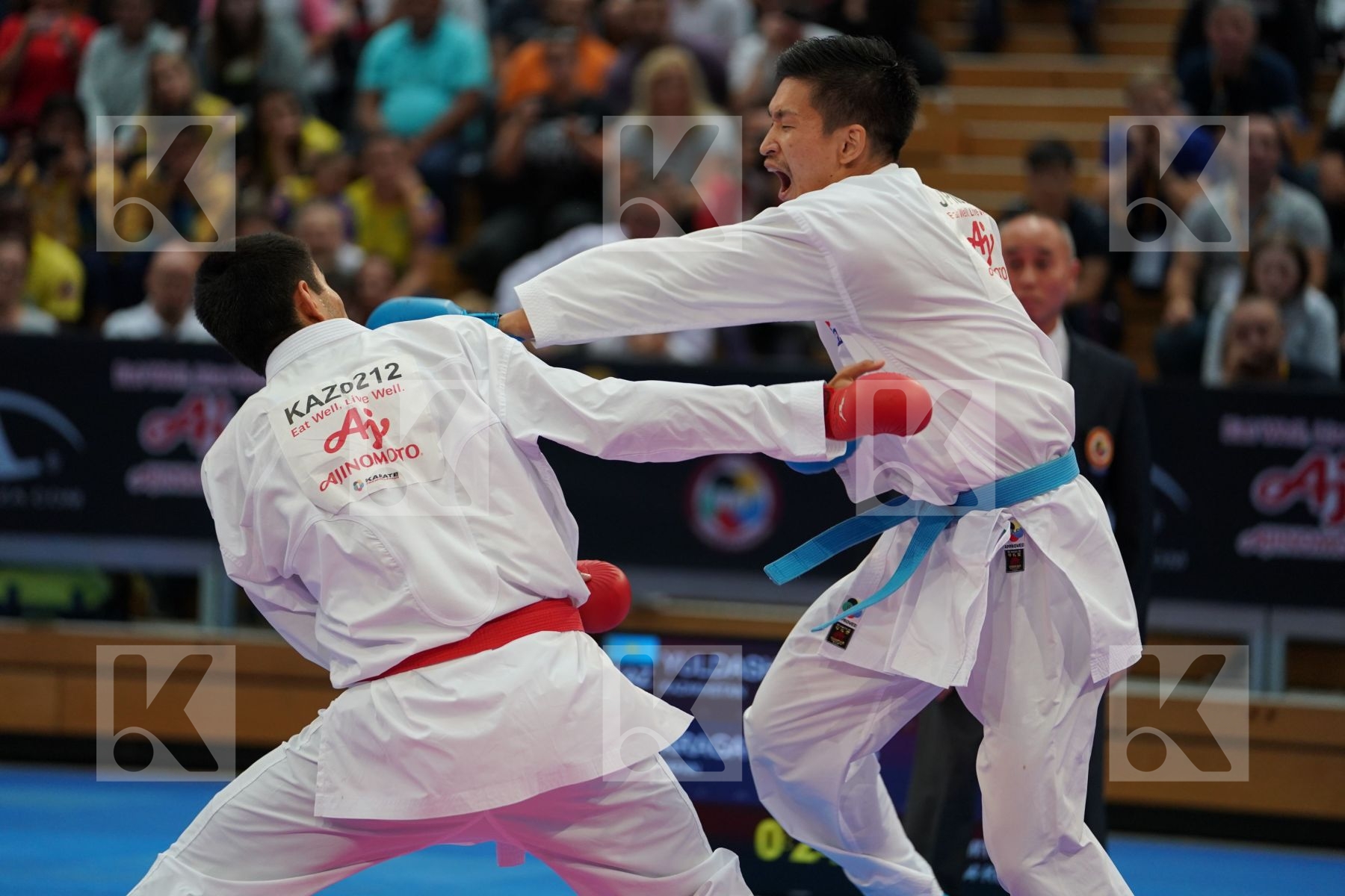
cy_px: 448
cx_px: 672
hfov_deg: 12.2
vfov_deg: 8.2
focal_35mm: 168
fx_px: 6276
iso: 1600
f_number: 2.8
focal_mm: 168
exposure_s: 1/1000
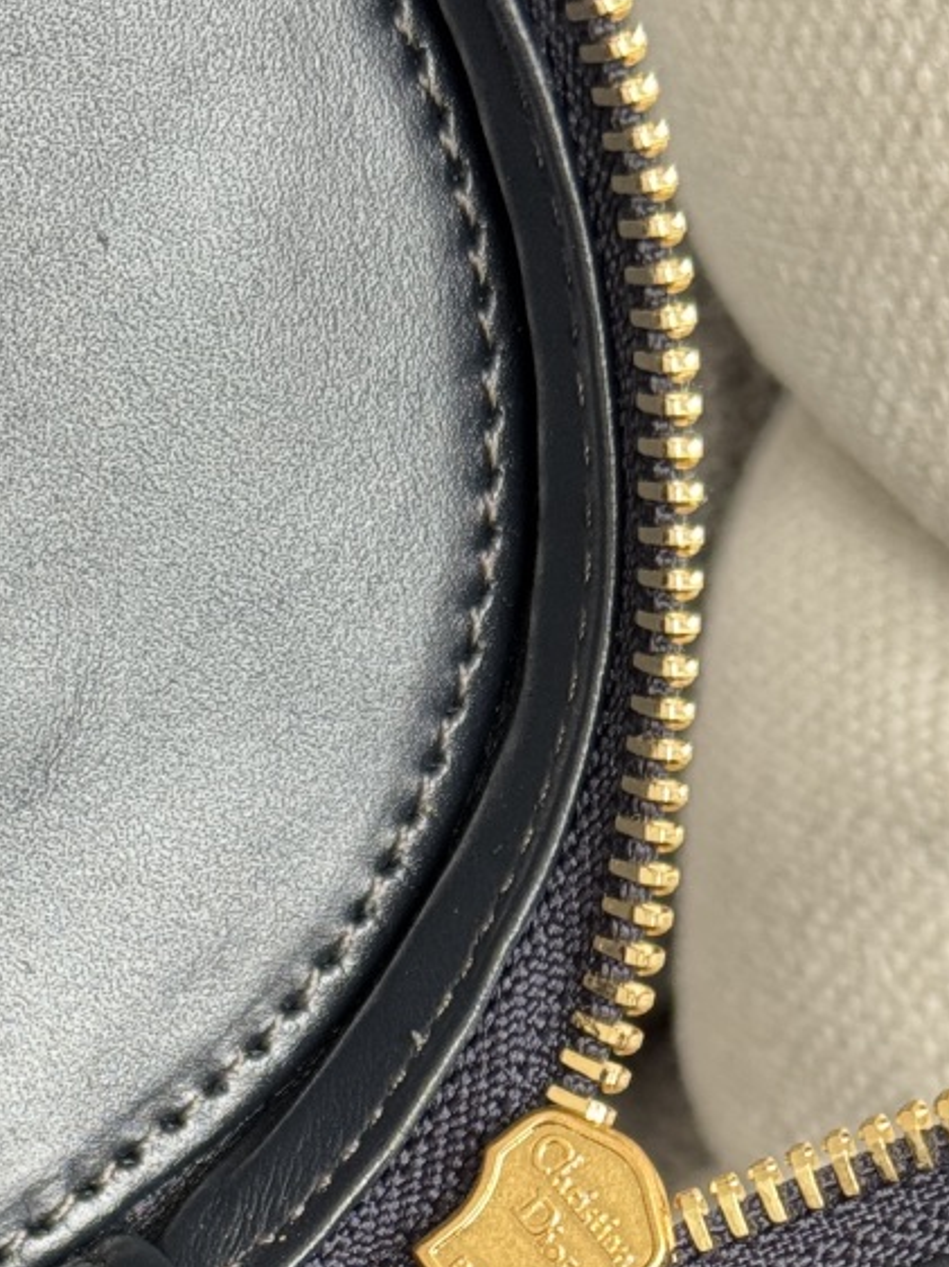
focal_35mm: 123
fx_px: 4499
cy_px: 1547
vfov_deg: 15.4
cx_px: 487
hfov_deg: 12.0
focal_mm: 6.76
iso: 100
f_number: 1.78
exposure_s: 1/112
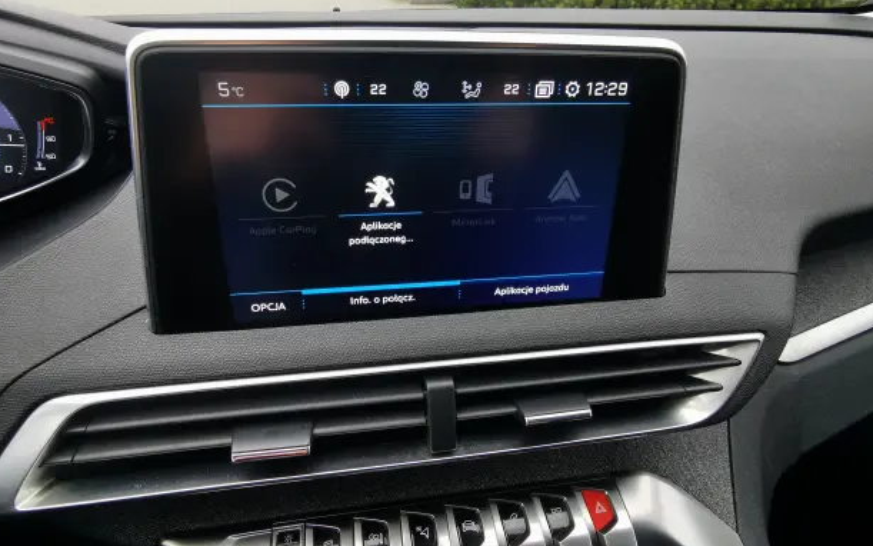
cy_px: 250
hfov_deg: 85.0
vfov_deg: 59.6
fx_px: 476
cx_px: 421
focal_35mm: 20
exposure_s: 1/50
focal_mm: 2.35
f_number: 2.2
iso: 80
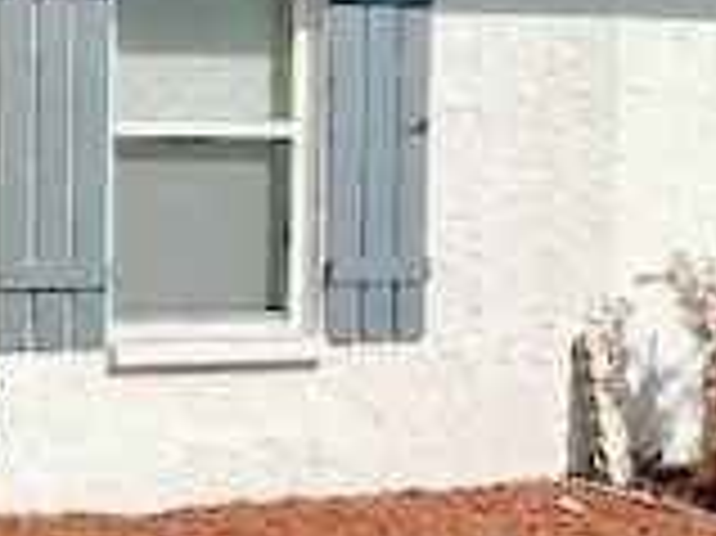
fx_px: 1860
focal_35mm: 90
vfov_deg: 16.3
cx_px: -491
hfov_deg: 18.2
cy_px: 113
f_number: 2.2
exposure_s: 1/3040
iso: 50
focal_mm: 2.22
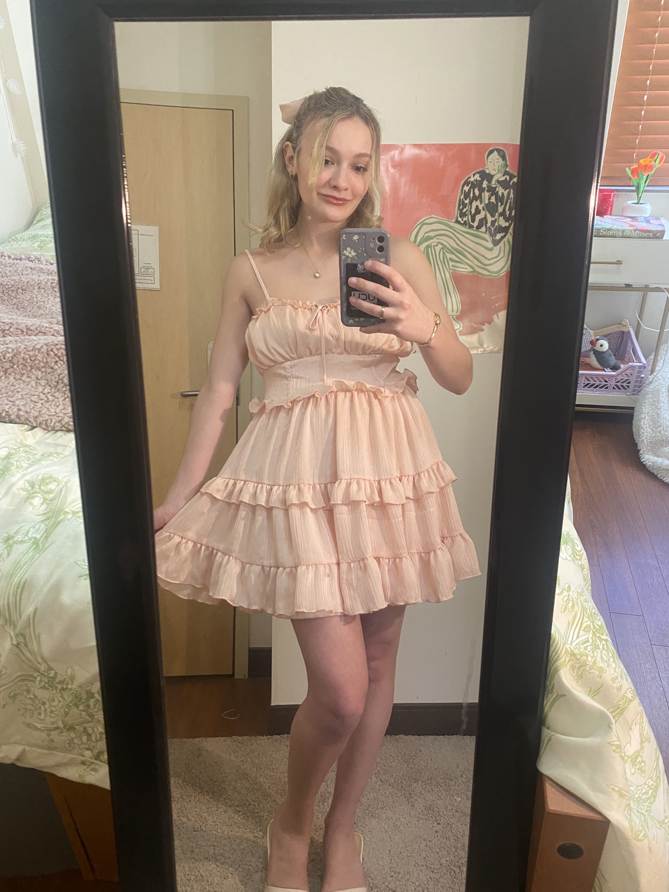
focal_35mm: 26
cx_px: 334
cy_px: 446
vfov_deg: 67.3
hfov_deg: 53.1
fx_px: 670
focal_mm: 4.25
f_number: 1.8
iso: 320
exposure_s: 1/43
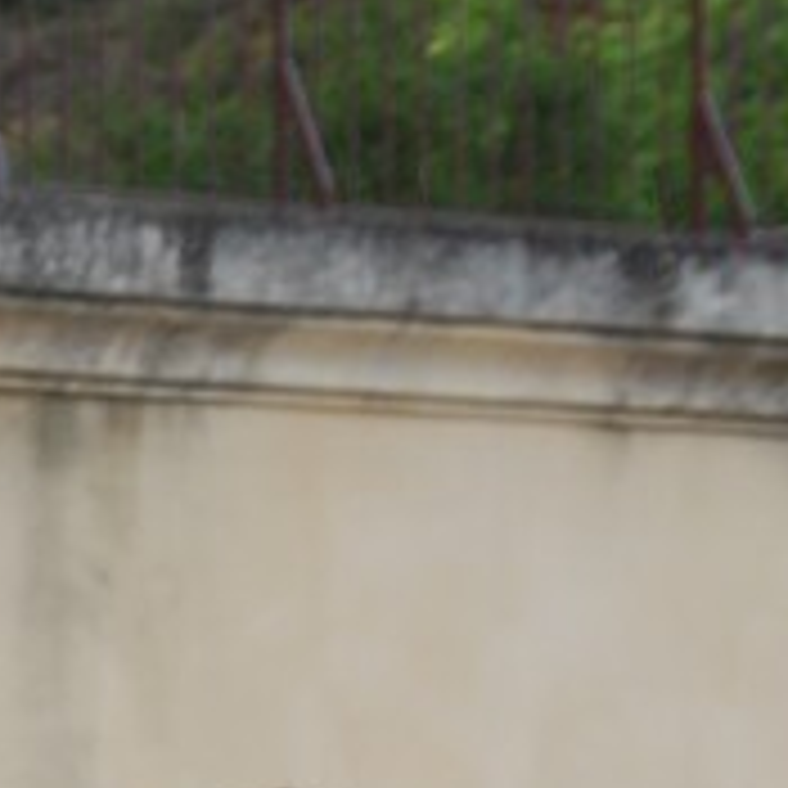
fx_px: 8061
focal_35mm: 313
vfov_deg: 5.6
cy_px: 977
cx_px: -799
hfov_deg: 5.5
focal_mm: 48
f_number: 8
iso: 400
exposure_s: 1/250
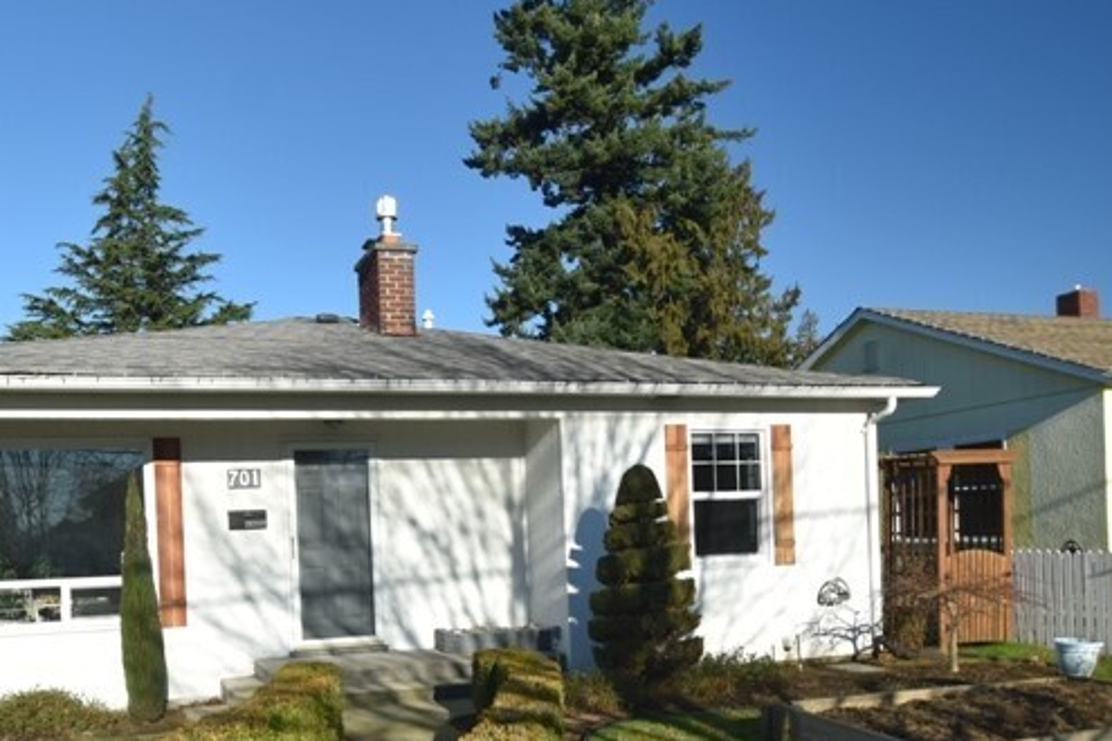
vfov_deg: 41.7
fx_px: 957
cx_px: 449
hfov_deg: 59.8
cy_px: 500
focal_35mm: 31
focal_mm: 10
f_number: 7.1
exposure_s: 1/250
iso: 200
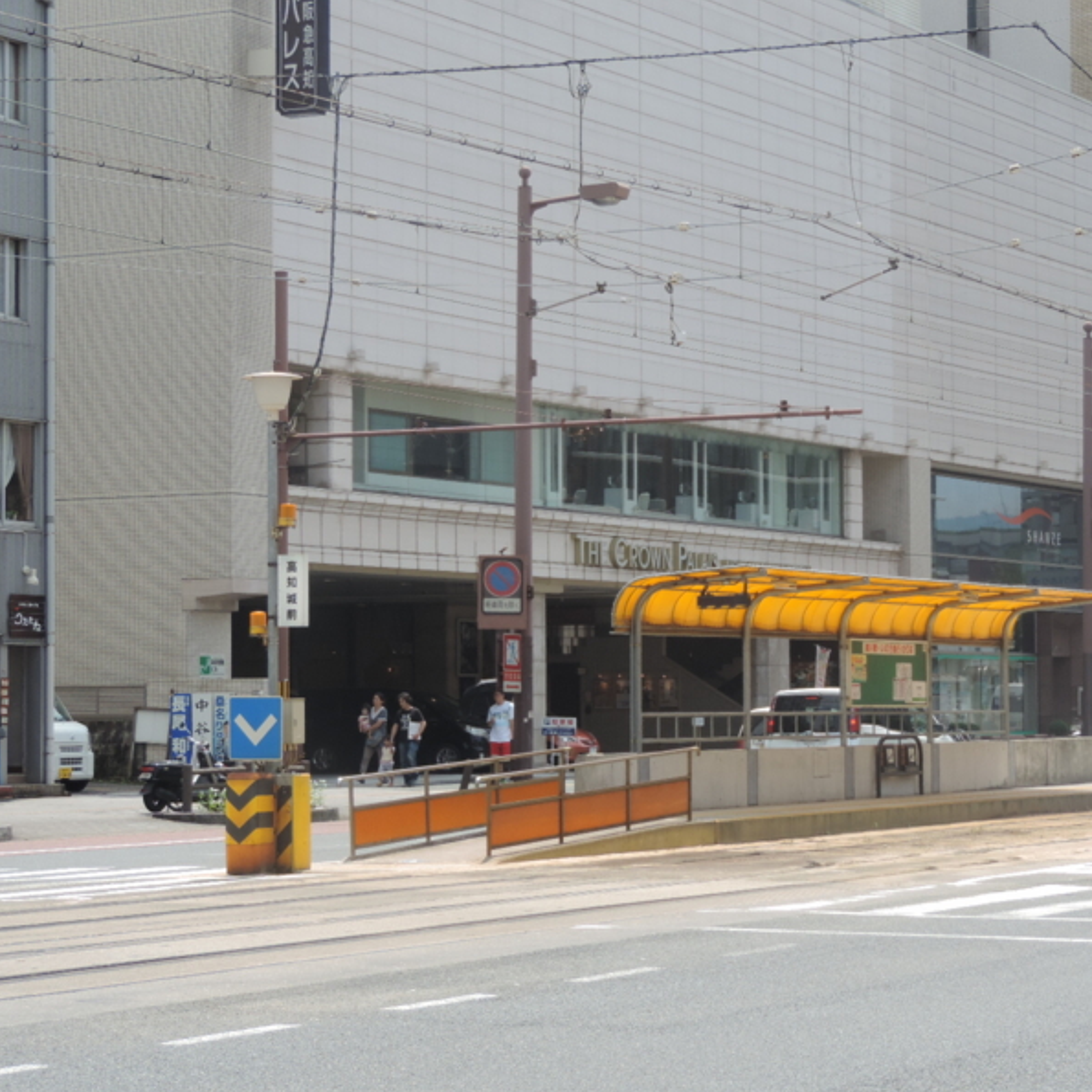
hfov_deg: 17.2
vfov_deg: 17.2
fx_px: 3605
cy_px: 543
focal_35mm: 101
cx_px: 723
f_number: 4
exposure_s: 1/400
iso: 80
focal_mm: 15.1
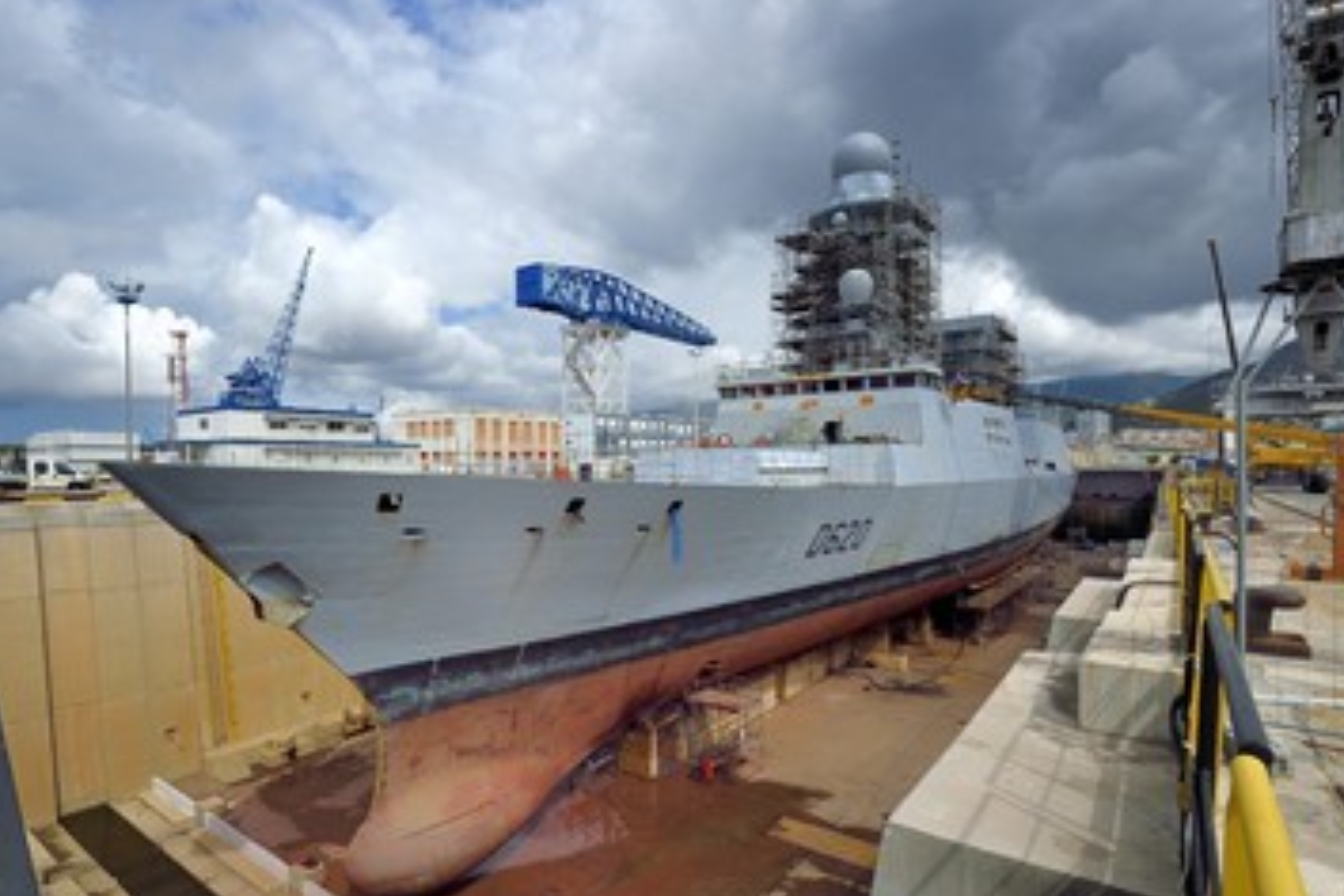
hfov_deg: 86.7
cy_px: 463
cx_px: 607
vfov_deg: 64.5
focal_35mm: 19
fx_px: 709
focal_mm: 16
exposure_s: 1/250
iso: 200
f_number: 18
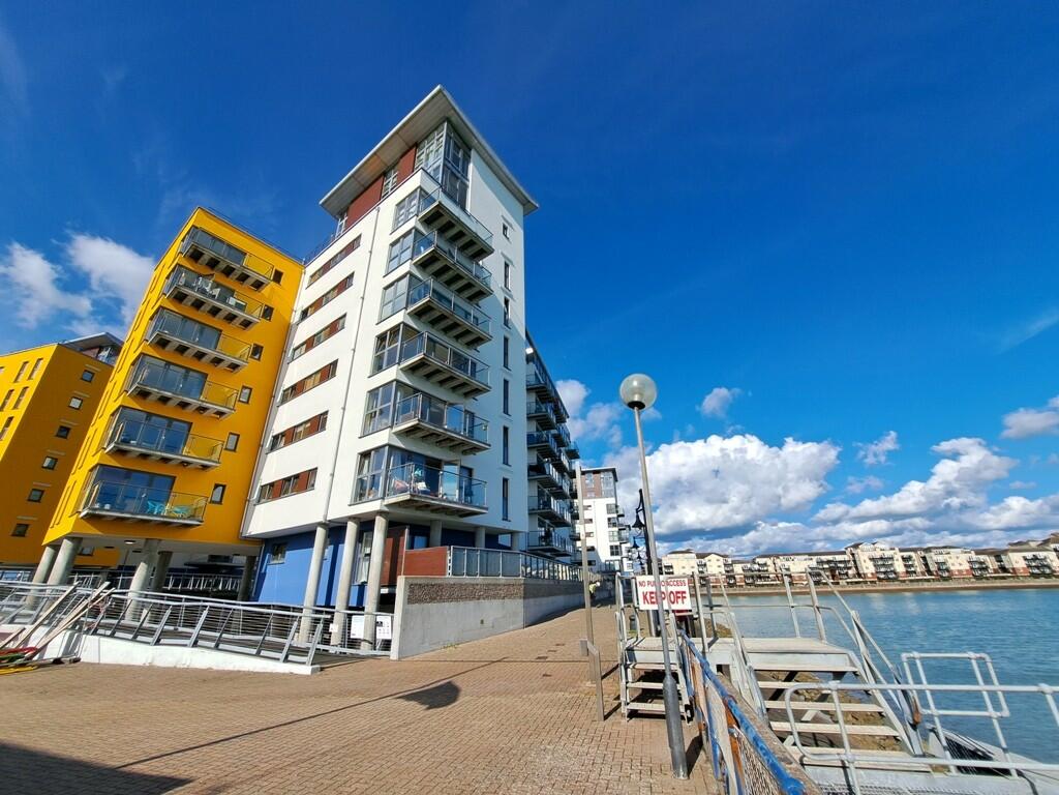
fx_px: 398
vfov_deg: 89.9
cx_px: 530
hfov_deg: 106.2
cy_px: 398
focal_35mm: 13
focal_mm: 1.74
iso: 50
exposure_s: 1/2016
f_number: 2.2
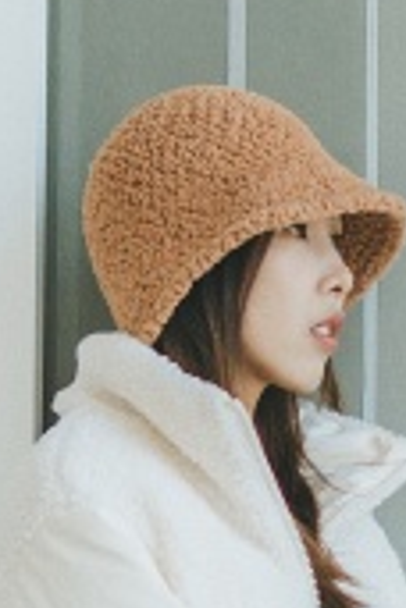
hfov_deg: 4.3
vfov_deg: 6.5
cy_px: 373
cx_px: 947
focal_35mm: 316
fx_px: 5345
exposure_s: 1/400
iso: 100
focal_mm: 30
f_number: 1.8
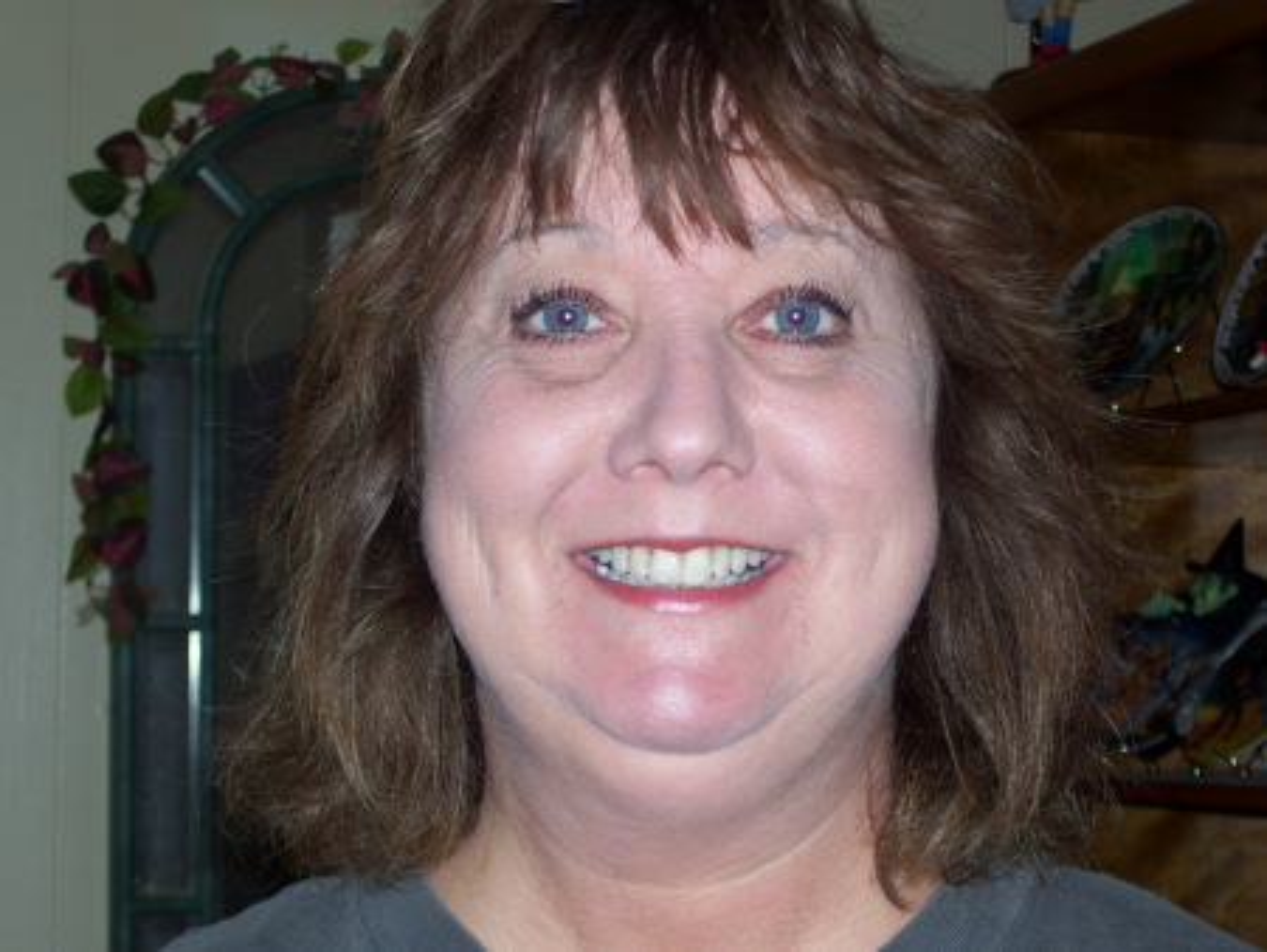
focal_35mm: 87
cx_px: 634
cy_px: 476
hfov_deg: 22.5
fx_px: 3186
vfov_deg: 17.0
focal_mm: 14.3
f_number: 4.3
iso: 80
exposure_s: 1/80
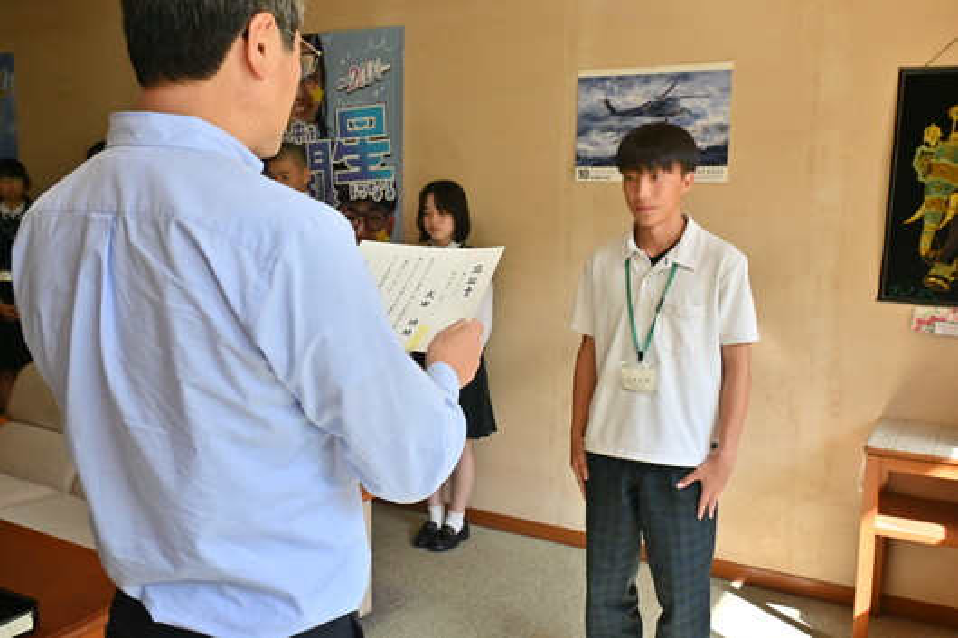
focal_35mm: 33
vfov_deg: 39.9
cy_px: 319
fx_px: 878
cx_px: 479
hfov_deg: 57.2
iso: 800
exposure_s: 1/320
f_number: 6.3
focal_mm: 22
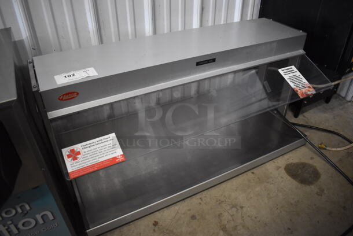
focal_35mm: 27
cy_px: 118
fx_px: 265
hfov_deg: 67.3
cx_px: 176
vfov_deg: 48.0
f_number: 3.5
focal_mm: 18
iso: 2500
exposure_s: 1/125
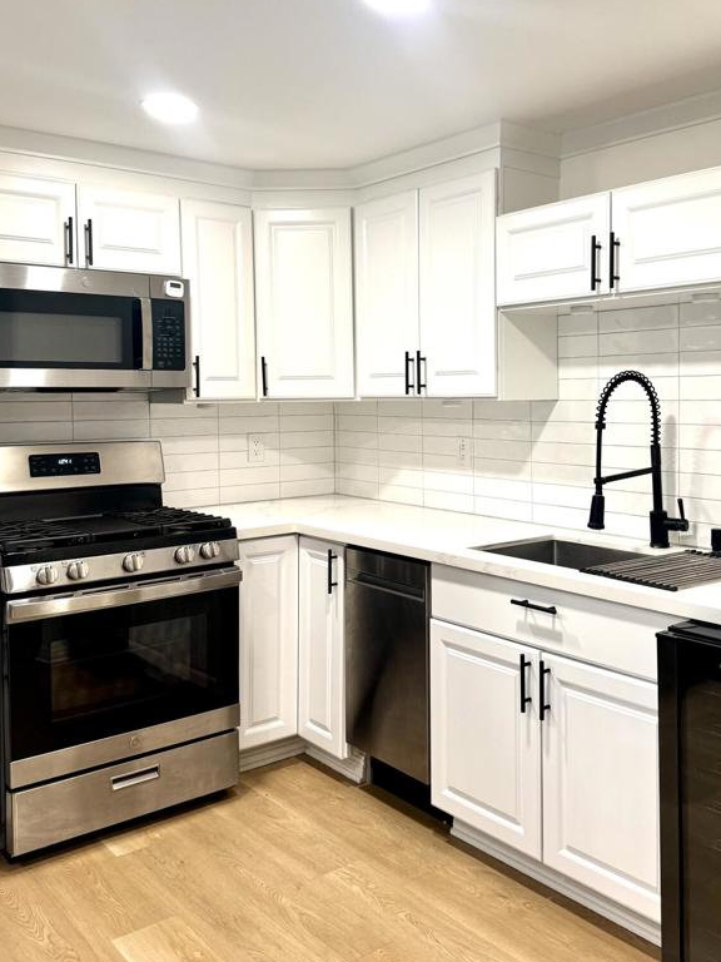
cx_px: 414
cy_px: 427
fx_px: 889
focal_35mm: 32
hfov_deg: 44.0
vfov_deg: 56.7
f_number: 1.78
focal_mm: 6.76
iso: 160
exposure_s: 1/120
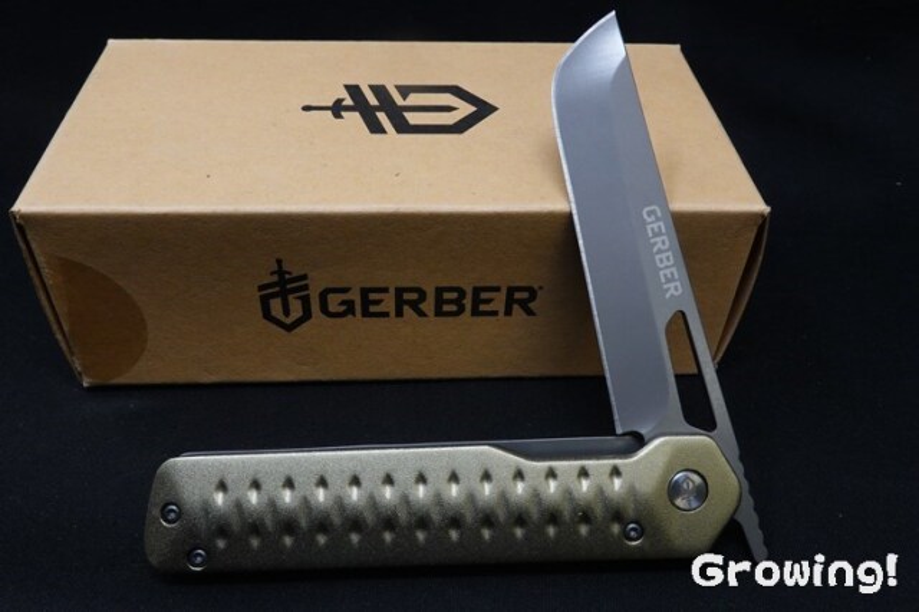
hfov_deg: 58.7
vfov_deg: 41.1
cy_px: 306
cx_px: 460
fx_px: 816
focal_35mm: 32
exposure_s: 1/40
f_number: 10
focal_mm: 11.76
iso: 800
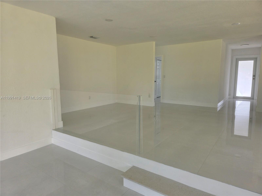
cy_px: 98
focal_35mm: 23
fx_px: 174
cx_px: 131
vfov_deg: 58.9
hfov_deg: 73.9
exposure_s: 1/120
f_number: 1.8
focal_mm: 5.4
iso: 32
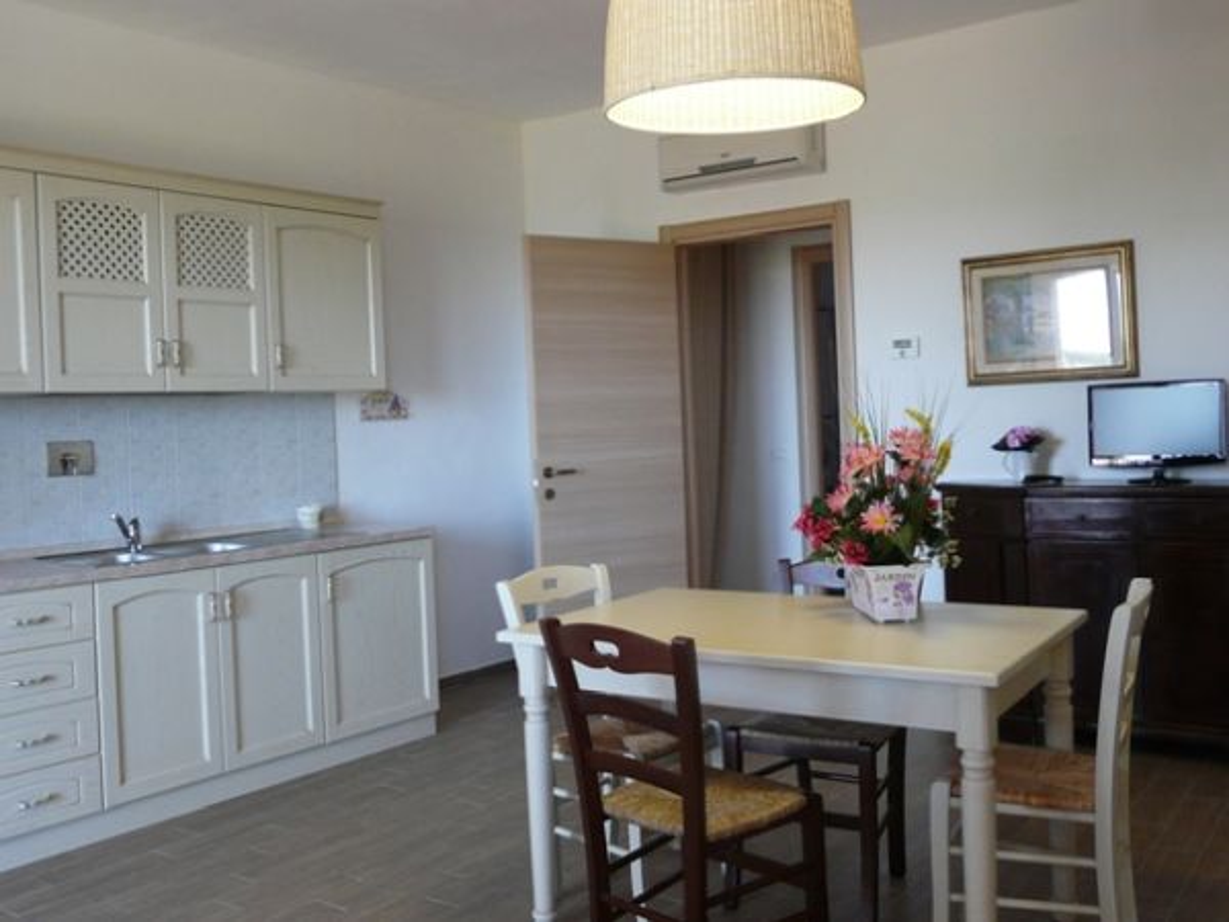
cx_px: 614
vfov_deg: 48.2
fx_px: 1030
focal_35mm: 29
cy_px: 461
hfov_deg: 61.7
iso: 160
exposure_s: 1/30
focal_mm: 4.6
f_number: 2.8
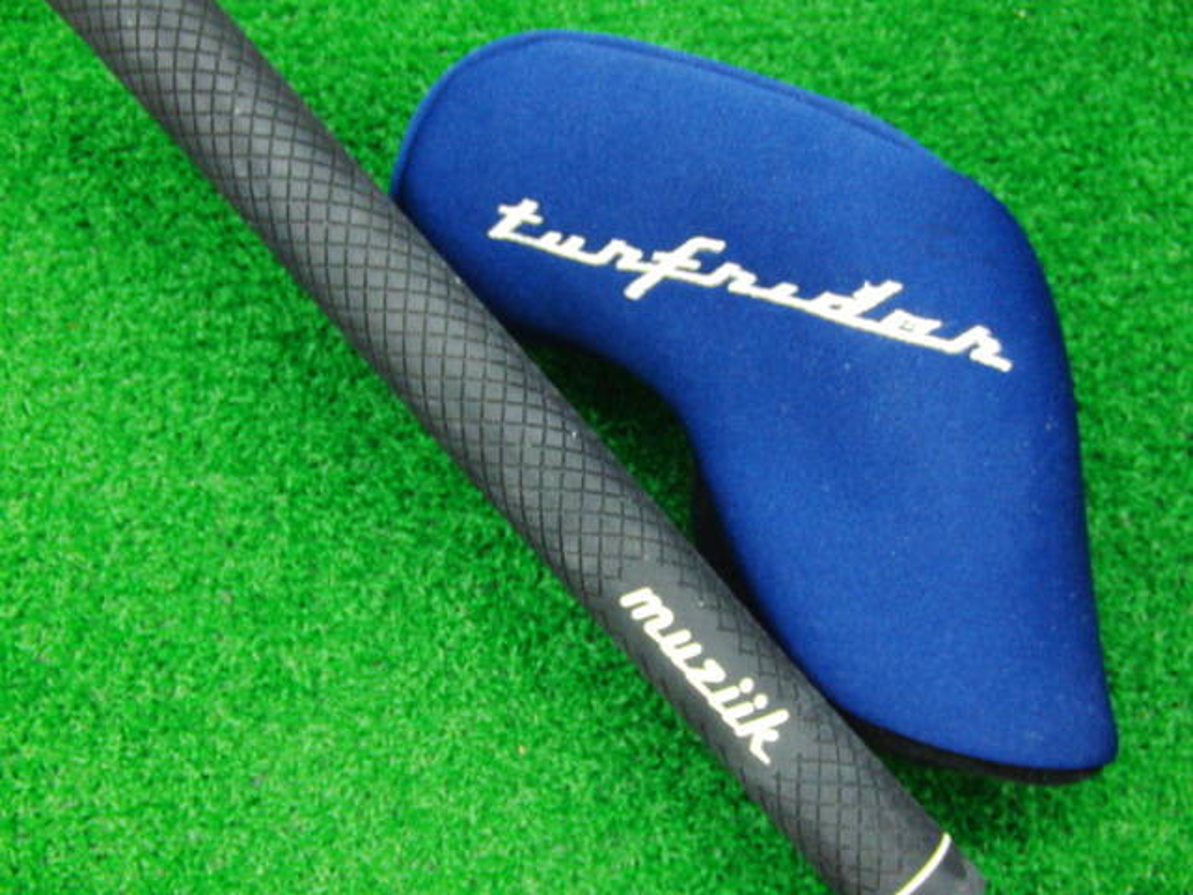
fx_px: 1275
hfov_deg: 50.1
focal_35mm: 37
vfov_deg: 38.7
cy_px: 448
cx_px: 596
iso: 400
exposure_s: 1/20
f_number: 3.6
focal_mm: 6.42
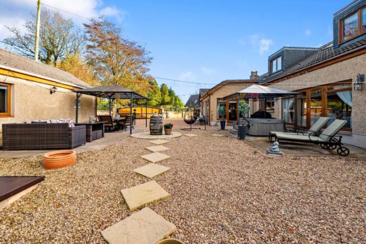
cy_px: 122
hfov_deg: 104.2
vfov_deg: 81.2
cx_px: 183
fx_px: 142
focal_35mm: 14
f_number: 8
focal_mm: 14
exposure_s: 1/400
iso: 640
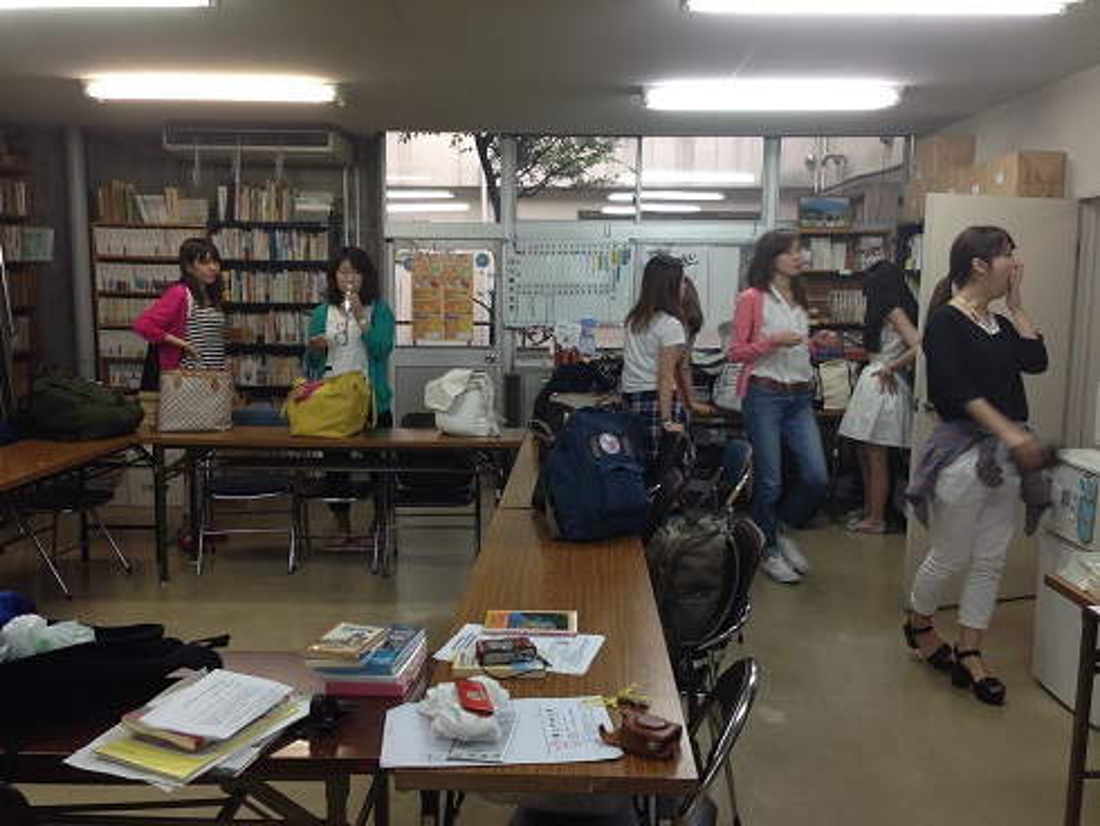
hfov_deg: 55.3
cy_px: 413
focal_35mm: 33
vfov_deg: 43.0
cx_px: 550
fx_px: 1049
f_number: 2.4
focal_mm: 4.12
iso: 64
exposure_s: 1/30
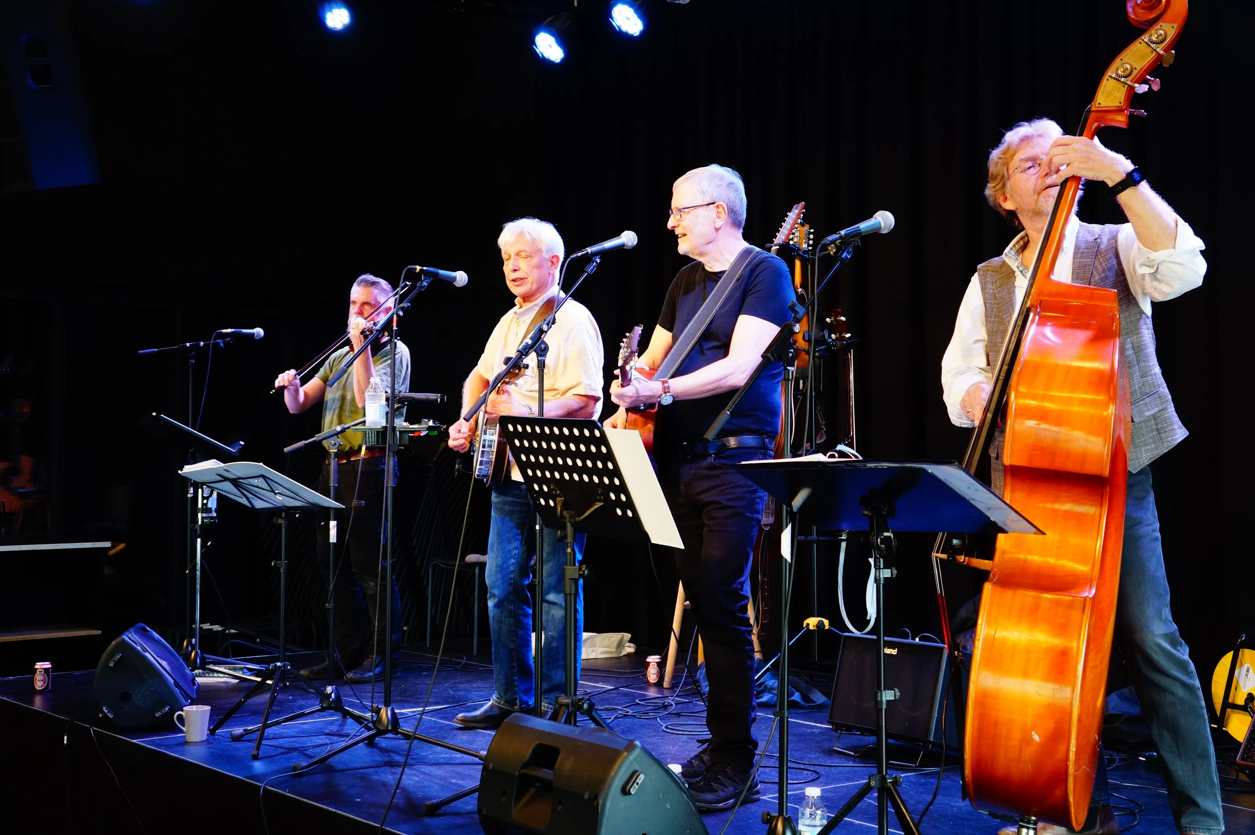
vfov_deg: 29.8
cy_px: 418
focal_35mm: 45
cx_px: 628
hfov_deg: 43.6
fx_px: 1568
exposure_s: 1/60
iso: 500
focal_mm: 30
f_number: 4
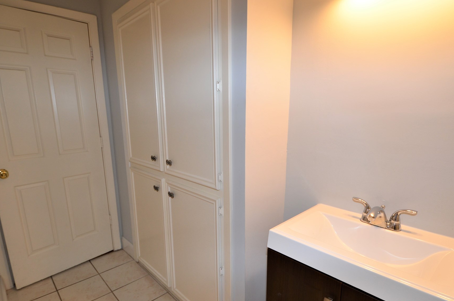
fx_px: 239
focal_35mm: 19
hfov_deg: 87.0
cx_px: 231
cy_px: 163
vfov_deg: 64.2
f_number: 4
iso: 220
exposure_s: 1/60
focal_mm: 10
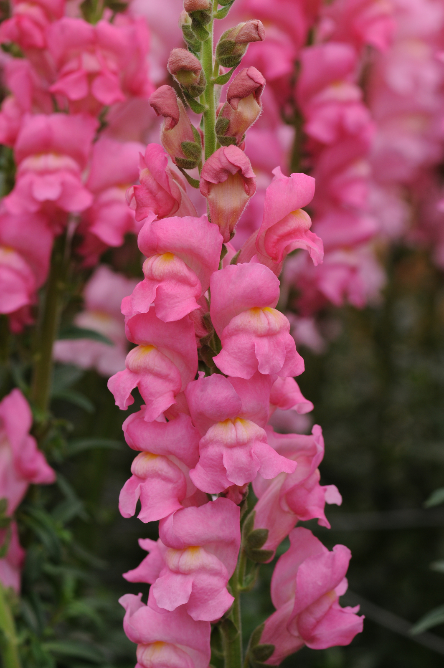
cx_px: 222
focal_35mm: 158
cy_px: 334
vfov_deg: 13.1
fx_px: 2920
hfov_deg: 8.7
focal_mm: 105
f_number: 8
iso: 200
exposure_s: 1/100
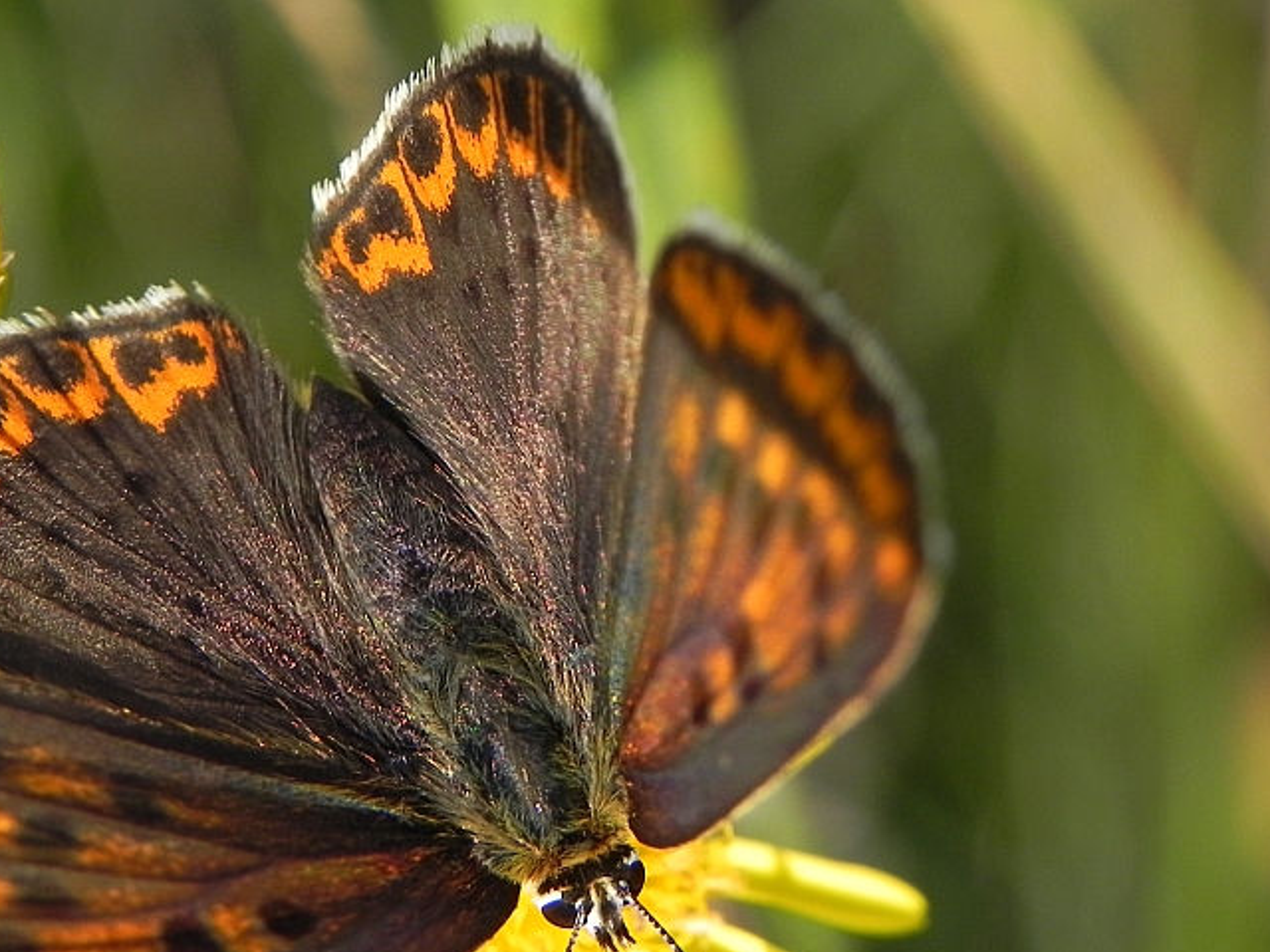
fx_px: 5577
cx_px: 405
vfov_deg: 9.8
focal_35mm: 152
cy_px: 522
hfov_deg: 13.0
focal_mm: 16.9
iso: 160
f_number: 4
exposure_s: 1/547
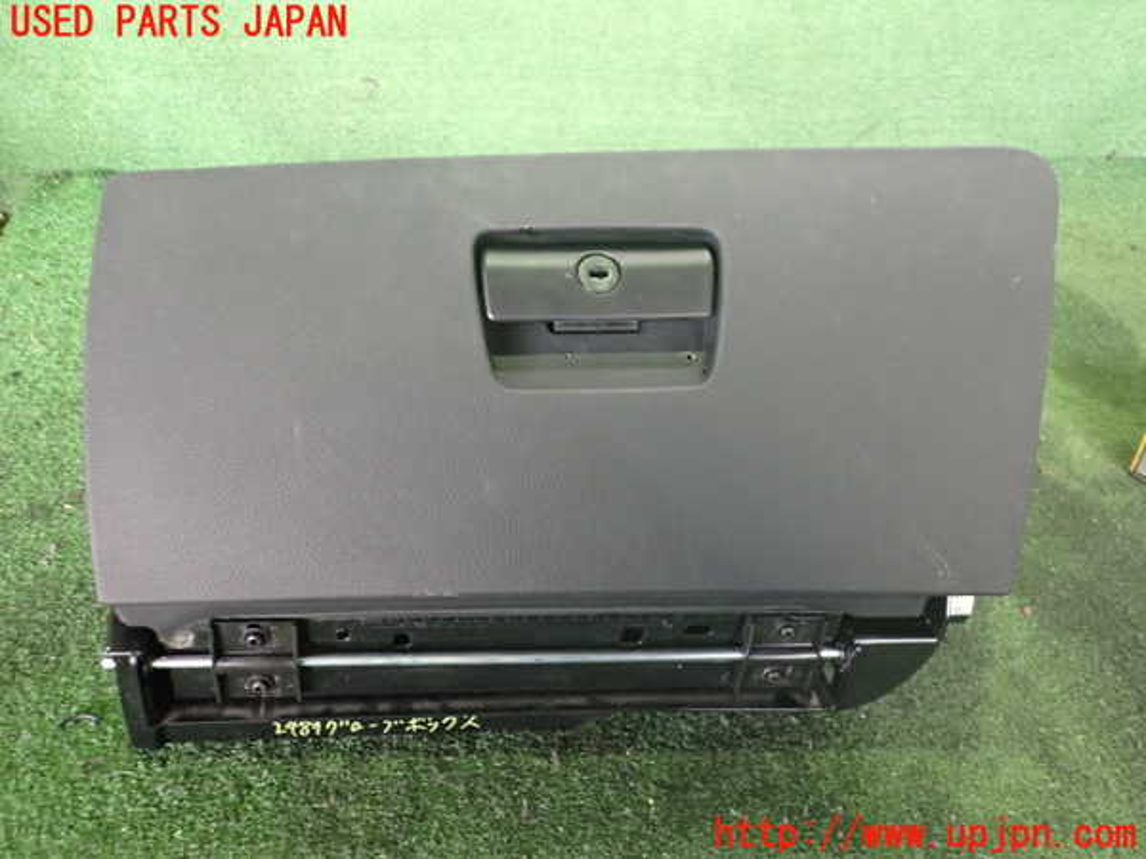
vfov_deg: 46.8
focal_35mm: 30
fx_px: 993
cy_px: 430
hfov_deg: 60.0
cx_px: 573
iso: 640
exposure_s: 1/30
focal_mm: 5.4
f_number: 2.3
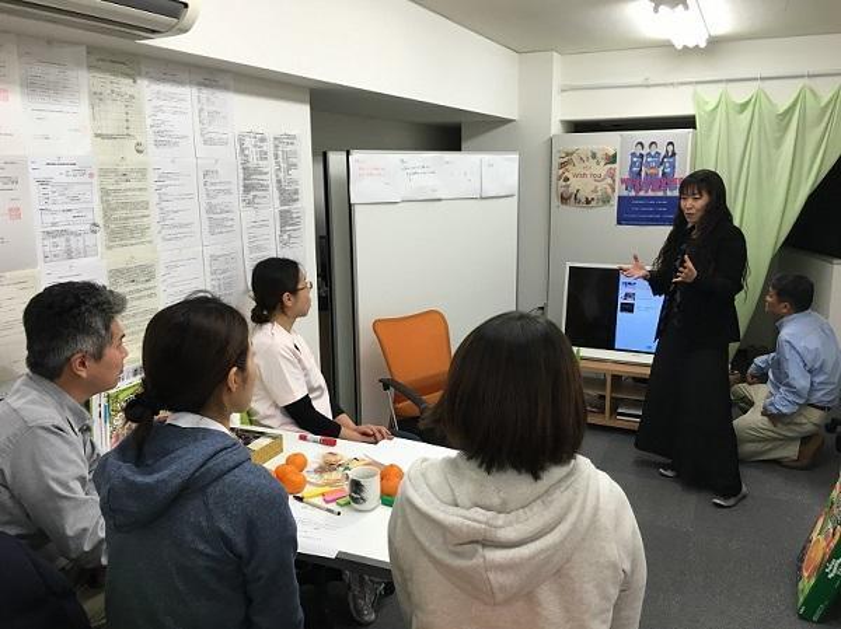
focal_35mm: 29
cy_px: 314
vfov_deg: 48.2
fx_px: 704
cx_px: 420
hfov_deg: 61.7
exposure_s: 1/30
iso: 25
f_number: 2.2
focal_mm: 4.15
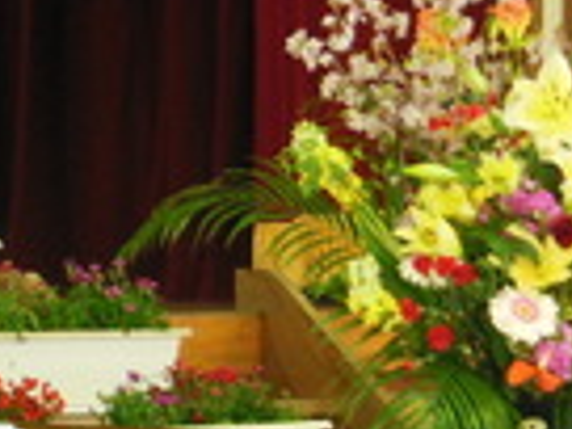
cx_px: 34
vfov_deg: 3.0
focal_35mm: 503
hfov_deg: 3.9
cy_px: 315
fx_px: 8312
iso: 400
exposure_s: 1/10
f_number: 5.8
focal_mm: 25.5
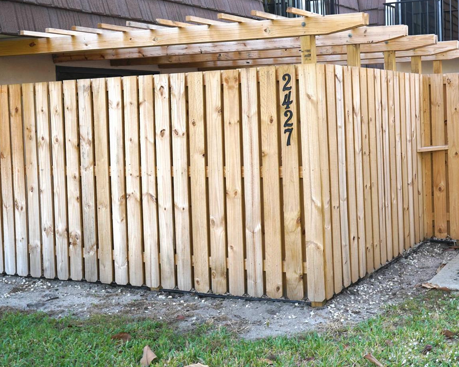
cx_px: 341
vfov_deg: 30.1
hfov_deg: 36.5
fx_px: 679
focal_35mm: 50
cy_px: 134
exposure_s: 1/30
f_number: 8
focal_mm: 30
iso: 160
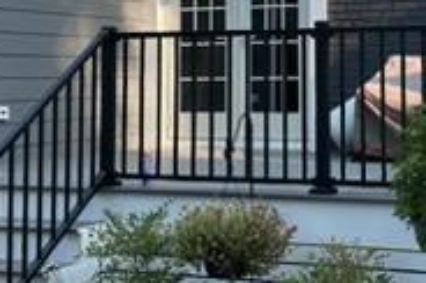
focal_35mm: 87
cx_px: 354
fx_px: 1028
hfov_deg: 23.0
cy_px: 12
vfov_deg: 15.4
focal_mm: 6.86
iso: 80
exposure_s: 1/724
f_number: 1.78
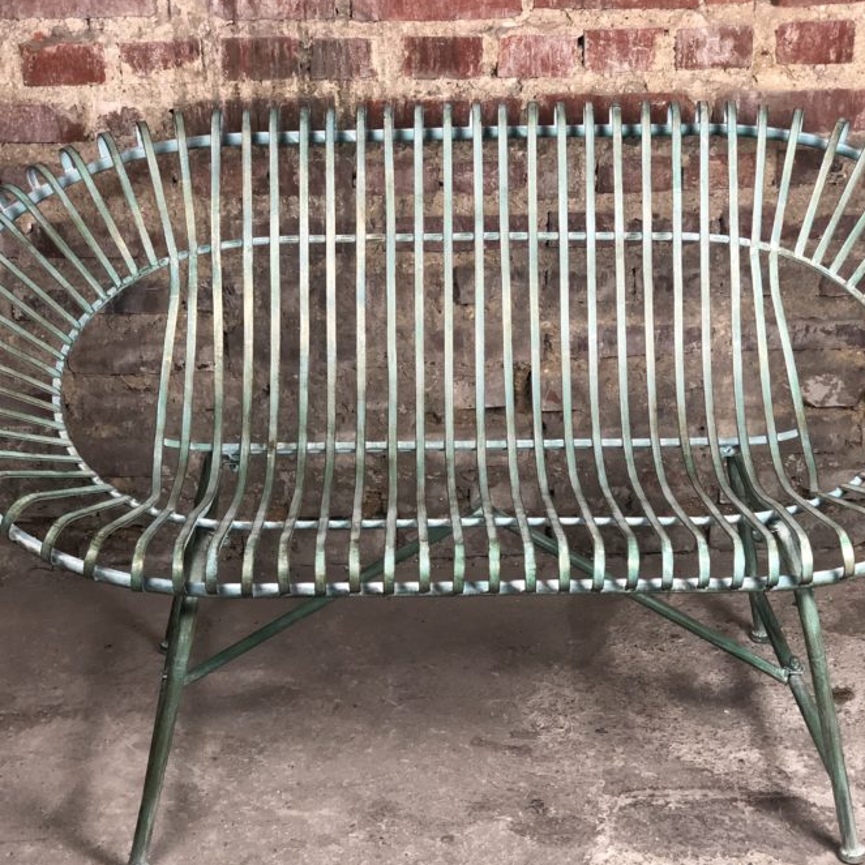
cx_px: 480
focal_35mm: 71
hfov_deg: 24.3
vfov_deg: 24.3
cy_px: 487
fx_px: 2007
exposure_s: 1/33
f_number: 2.4
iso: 125
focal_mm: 6
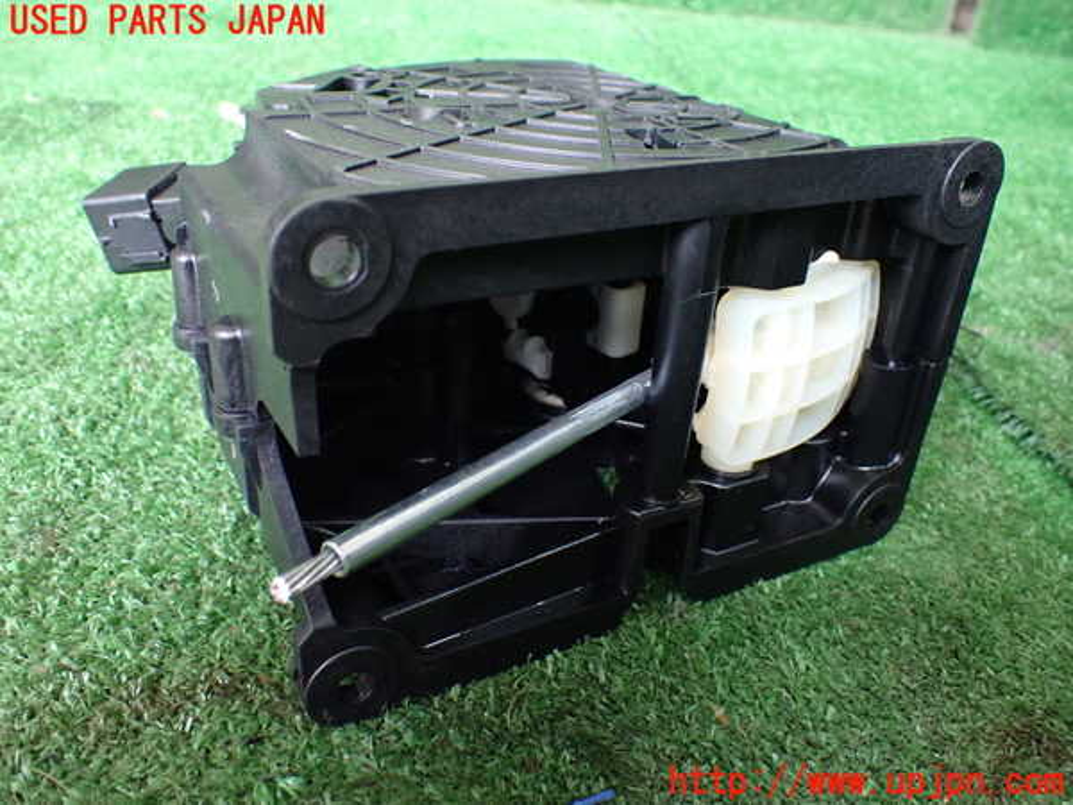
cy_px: 402
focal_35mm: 30
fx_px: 930
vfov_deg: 46.8
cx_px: 536
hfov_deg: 60.0
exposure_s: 1/80
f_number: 2.3
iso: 800
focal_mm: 5.4
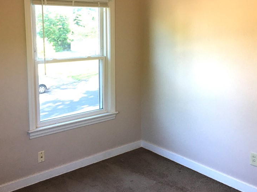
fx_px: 304
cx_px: 140
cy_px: 73
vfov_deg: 35.0
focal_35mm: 41
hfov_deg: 45.7
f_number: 2.2
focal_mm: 4.15
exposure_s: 1/30
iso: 32
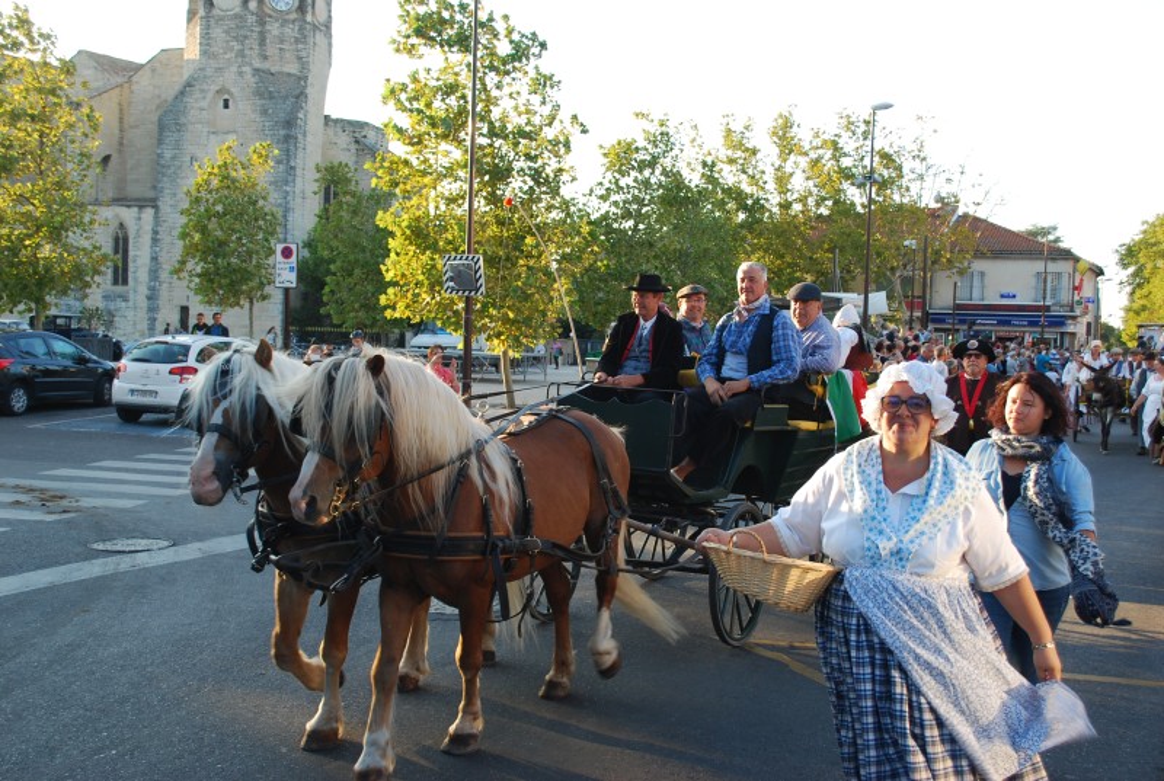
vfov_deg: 34.4
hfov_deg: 49.5
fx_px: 1264
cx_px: 582
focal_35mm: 39
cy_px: 390
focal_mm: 26
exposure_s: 1/125
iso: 200
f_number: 5.6
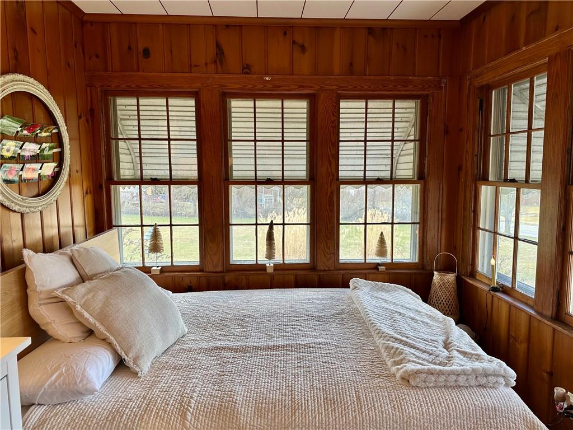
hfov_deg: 71.6
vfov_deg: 56.8
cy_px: 215
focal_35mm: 24
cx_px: 286
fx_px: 397
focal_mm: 6.86
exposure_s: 1/120
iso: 64
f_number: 1.78
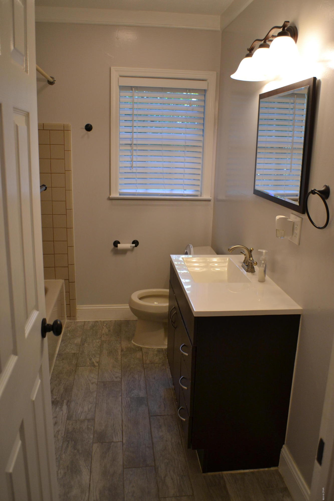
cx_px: 167
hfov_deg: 43.6
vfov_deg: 61.9
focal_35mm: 30
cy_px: 250
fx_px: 418
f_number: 3.8
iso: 560
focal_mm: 20
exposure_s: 1/60
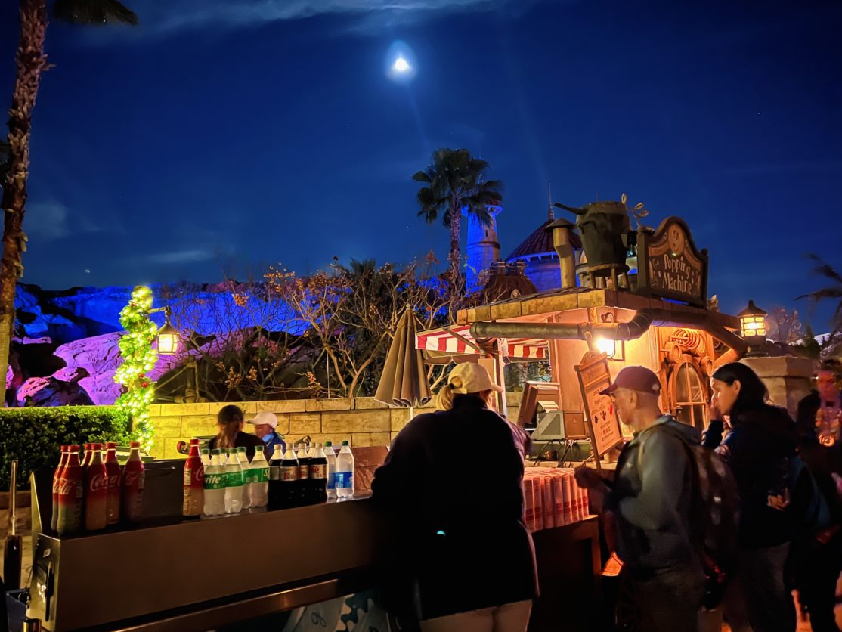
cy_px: 296
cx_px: 423
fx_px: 681
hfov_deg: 63.4
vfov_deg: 49.7
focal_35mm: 28
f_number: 1.5
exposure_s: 1/9
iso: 2000
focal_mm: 5.7
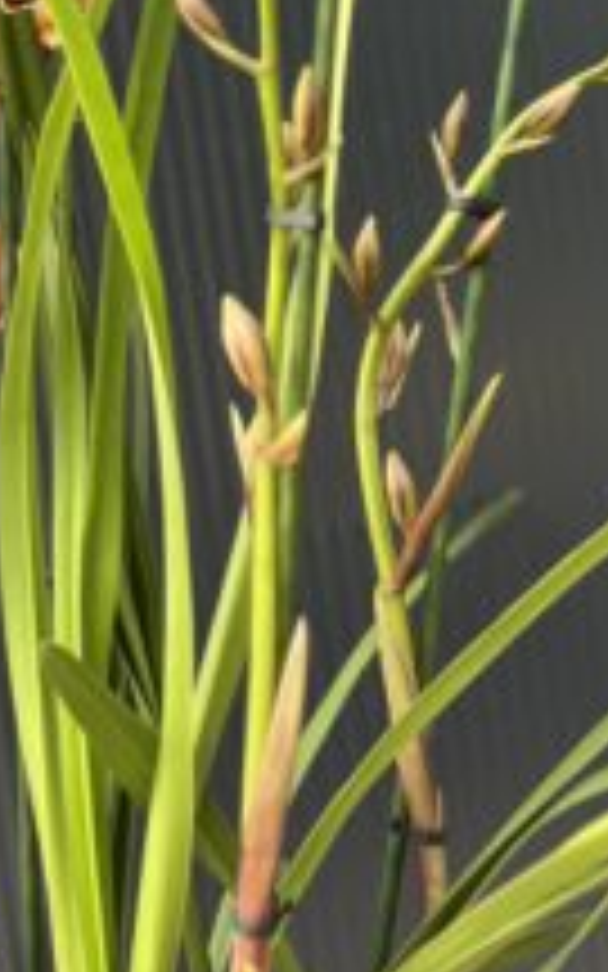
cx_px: 108
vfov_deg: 38.7
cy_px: 266
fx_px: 1352
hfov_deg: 24.9
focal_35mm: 51
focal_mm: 5.1
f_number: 1.6
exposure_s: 1/266
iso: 40
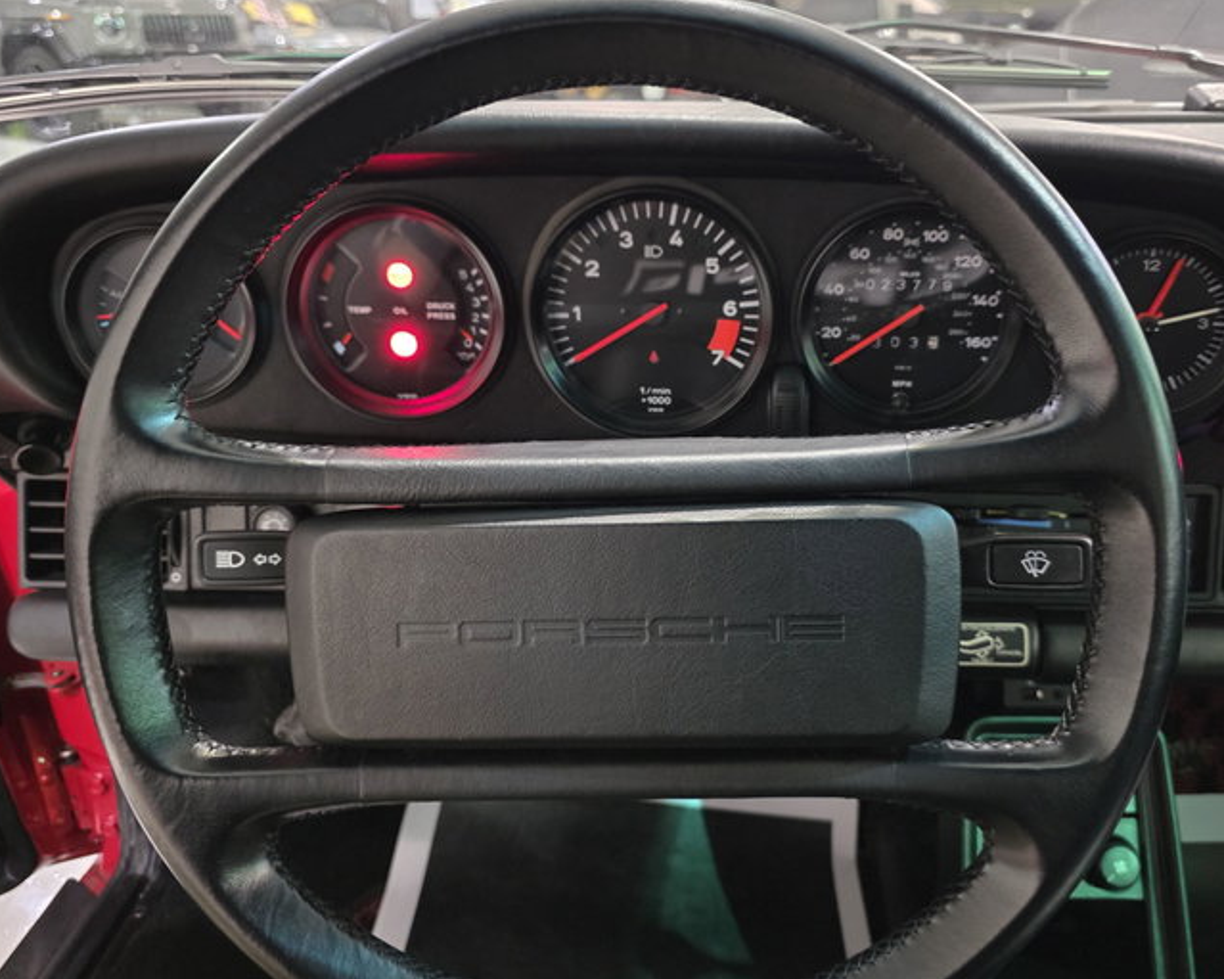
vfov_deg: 53.2
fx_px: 978
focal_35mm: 27
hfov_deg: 63.8
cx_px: 691
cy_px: 504
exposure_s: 1/17.2
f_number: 1.7
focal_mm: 6.3
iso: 1600
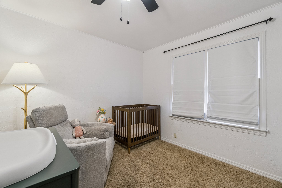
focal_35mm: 15
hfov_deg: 100.4
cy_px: 94
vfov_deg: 77.3
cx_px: 141
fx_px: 117
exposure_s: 1/40
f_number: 6.3
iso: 200
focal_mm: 10
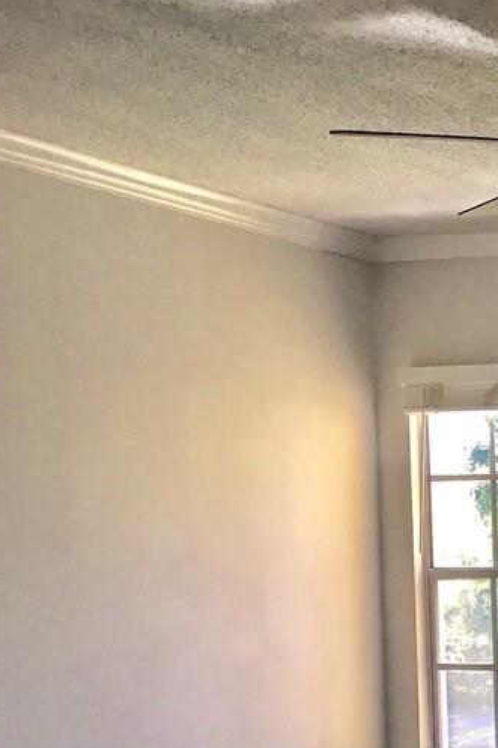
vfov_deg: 26.1
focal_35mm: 75
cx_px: 943
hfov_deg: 15.2
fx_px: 1557
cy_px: 668
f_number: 1.8
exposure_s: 1/60
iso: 25
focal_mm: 3.99
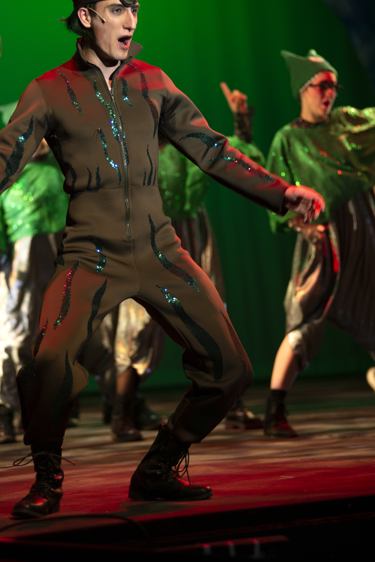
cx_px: 156
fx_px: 2232
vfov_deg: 14.3
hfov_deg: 9.6
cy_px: 227
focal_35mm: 143
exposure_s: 1/160
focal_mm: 116
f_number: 2.8
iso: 400
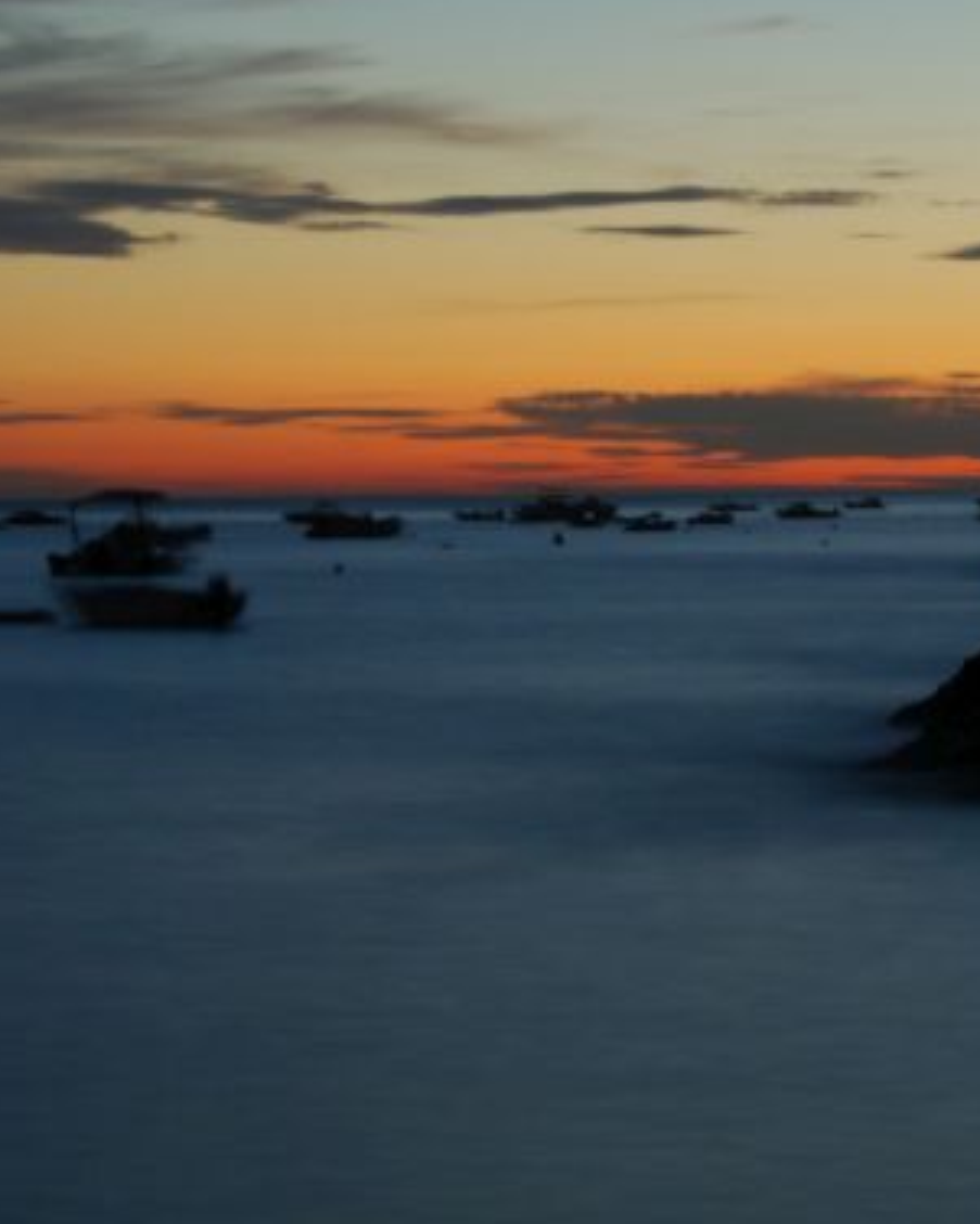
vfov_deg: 13.4
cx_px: 703
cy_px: 599
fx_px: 5219
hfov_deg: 10.7
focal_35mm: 144
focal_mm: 48
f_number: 16
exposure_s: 30
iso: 100
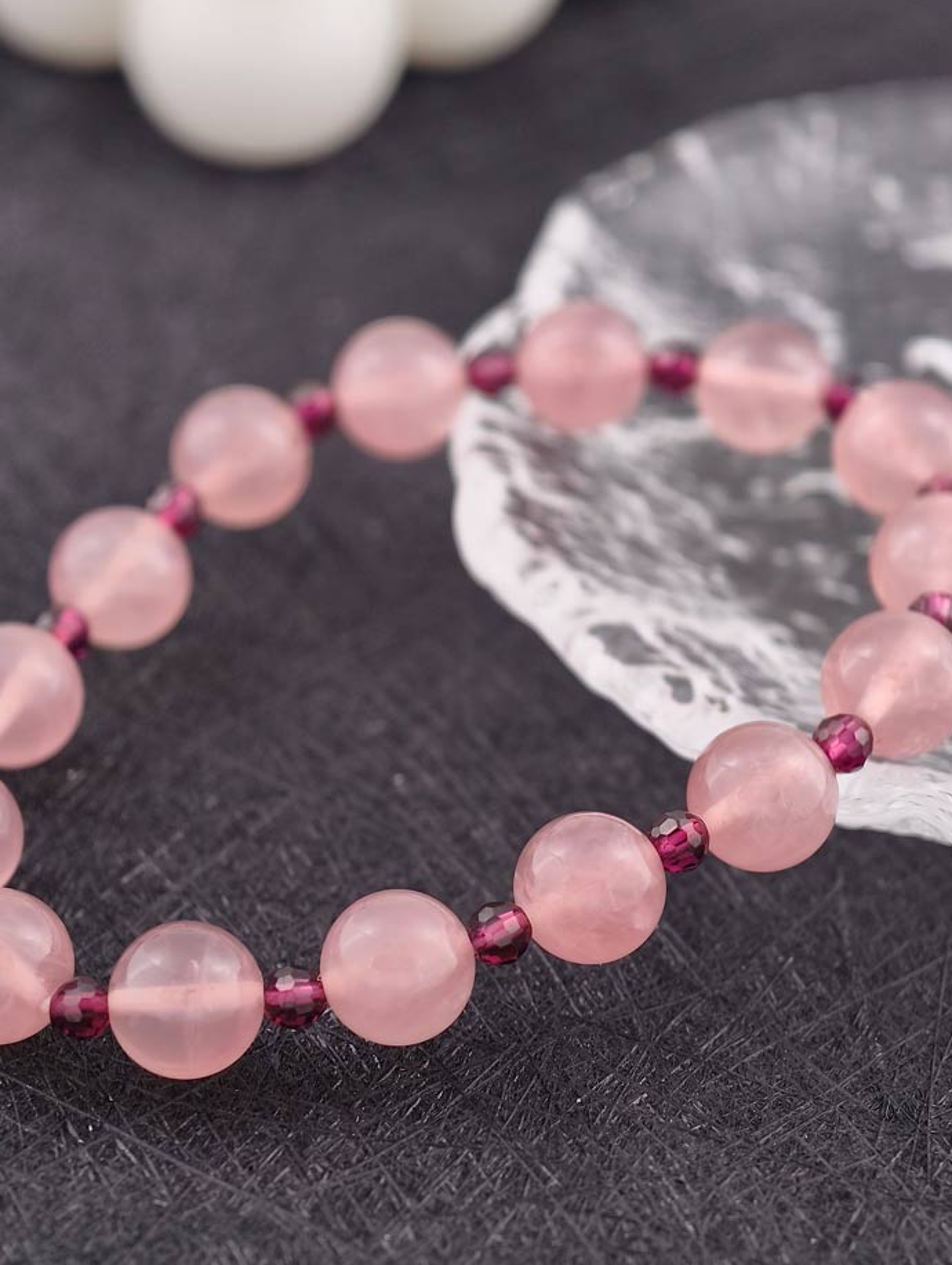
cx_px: 411
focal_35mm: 107
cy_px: 648
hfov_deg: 13.9
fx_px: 3913
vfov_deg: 18.3
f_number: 2.67
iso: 125
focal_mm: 22.48
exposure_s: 1/160
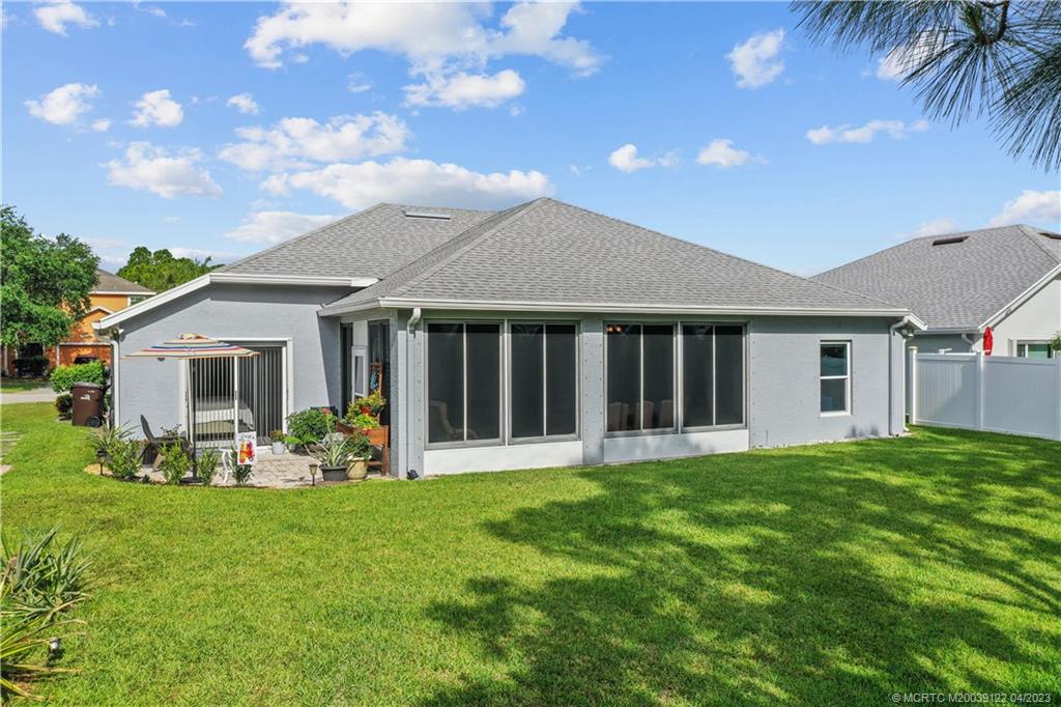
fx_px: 825
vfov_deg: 46.4
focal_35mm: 28
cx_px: 530
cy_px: 354
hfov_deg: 65.5
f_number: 5.6
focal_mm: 10.26
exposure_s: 1/500
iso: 100
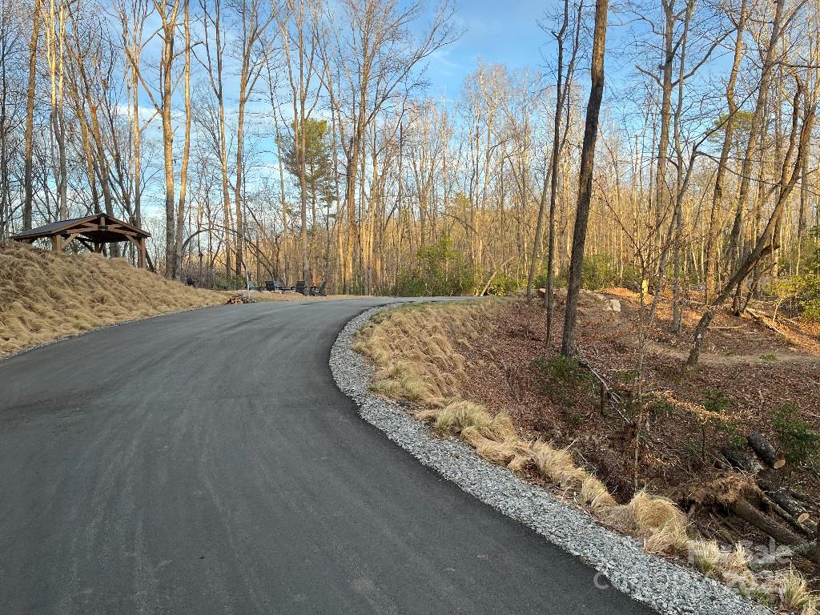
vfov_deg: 53.1
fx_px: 616
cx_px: 410
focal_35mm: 26
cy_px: 308
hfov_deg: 67.3
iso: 40
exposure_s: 1/264
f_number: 1.6
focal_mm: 5.1
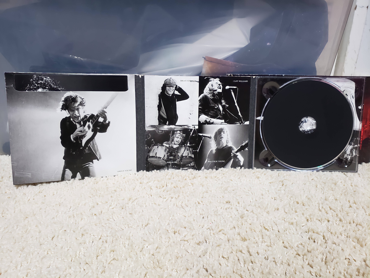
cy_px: 139
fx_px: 278
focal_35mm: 26
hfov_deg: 67.3
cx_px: 185
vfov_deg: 53.1
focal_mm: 4.3
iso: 250
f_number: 2.4
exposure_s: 1/24
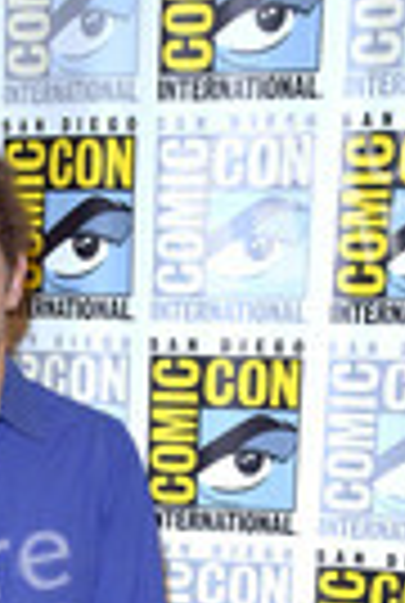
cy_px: 864
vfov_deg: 14.1
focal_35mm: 137
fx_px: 2300
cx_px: -11
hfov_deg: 10.0
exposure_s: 1/250
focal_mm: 46
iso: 800
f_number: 6.3
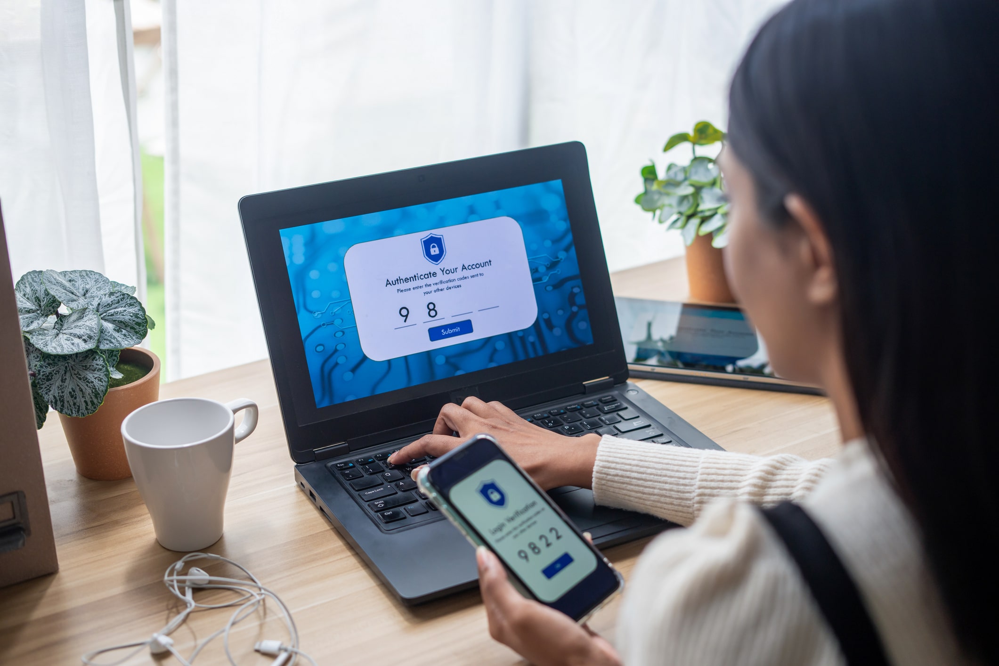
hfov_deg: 39.6
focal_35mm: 50
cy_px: 333
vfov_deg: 27.0
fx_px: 1387
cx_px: 500
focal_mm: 50
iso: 250
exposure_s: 1/200
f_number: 2.8
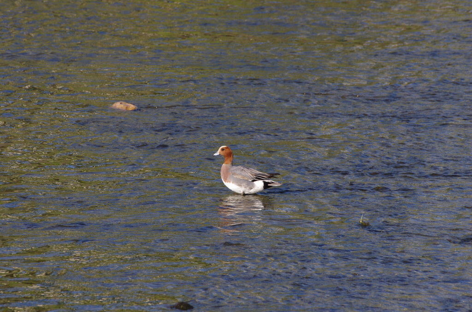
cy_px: 156
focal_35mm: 450
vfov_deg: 3.0
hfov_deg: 4.6
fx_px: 5887
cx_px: 236
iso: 400
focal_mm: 300
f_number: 8
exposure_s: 1/400
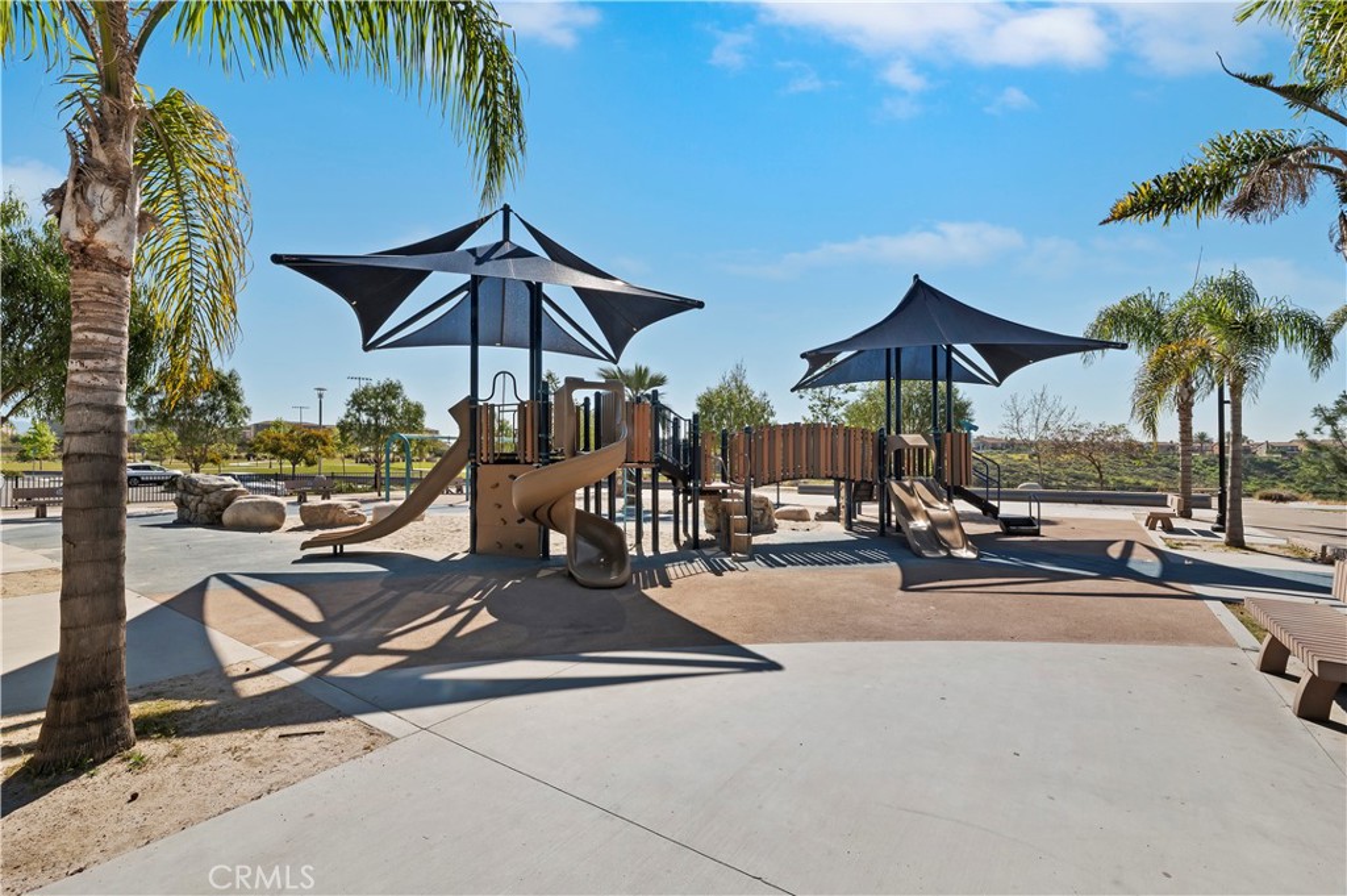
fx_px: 523
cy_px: 448
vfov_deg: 81.1
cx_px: 674
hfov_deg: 104.3
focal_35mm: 14
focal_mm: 14
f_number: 22
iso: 500
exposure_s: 1/200
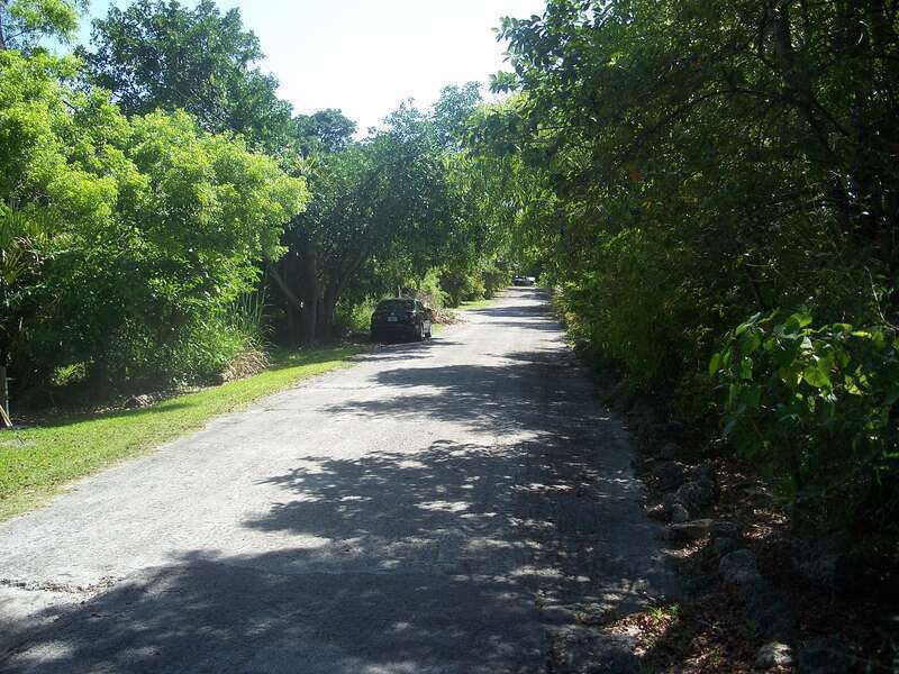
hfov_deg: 50.1
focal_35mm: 37
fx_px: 961
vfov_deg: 38.7
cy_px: 337
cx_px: 450
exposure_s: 1/400
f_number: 2.8
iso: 64
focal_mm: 7.8
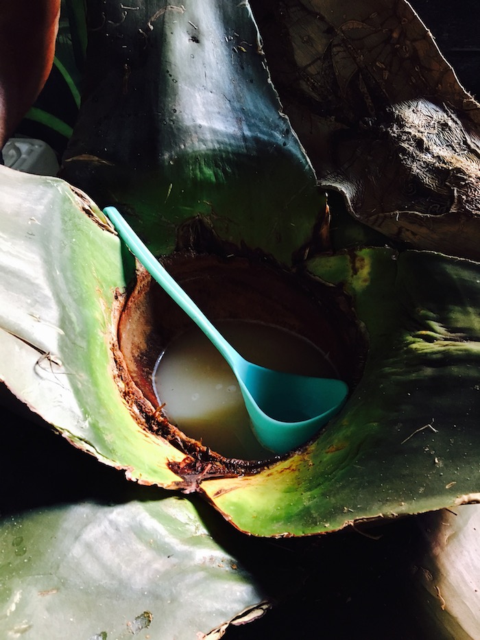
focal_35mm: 29
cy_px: 320
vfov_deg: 61.7
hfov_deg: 48.2
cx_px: 240
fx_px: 536
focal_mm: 4.15
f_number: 2.2
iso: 200
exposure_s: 1/20
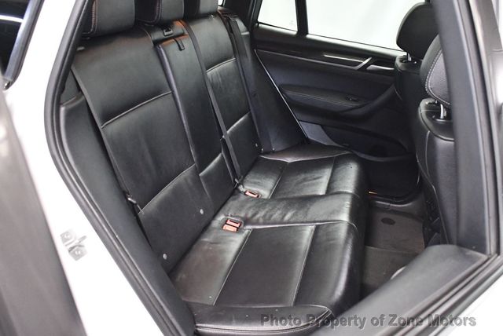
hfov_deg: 53.1
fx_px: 503
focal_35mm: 36
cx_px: 252
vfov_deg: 36.9
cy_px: 168
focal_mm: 18
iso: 5000
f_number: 3.5
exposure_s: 1/60
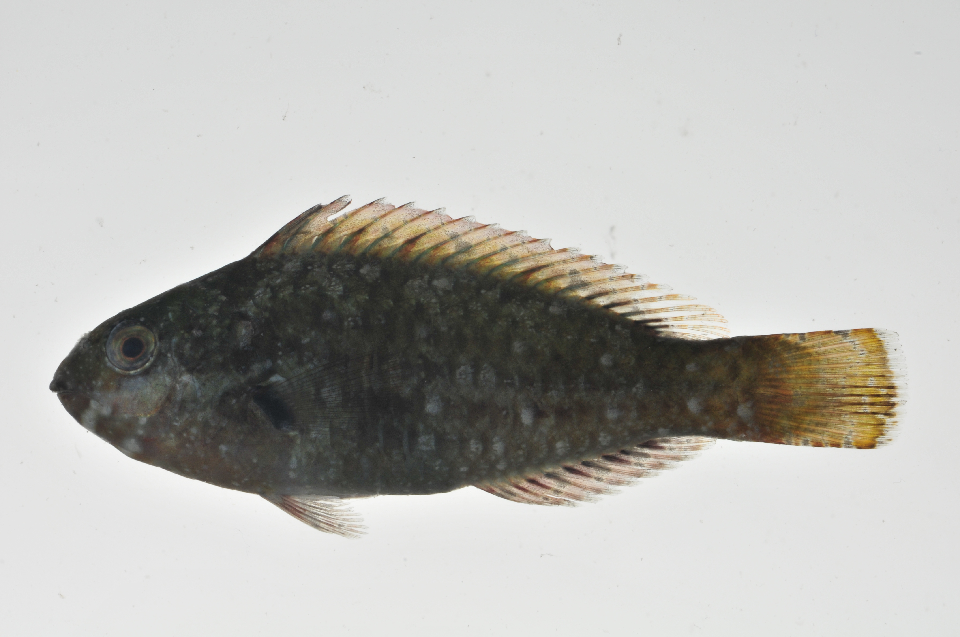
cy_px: 318
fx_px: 4195
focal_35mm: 158
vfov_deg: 8.7
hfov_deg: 13.1
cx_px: 480
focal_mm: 105
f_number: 25
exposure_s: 1/60
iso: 200
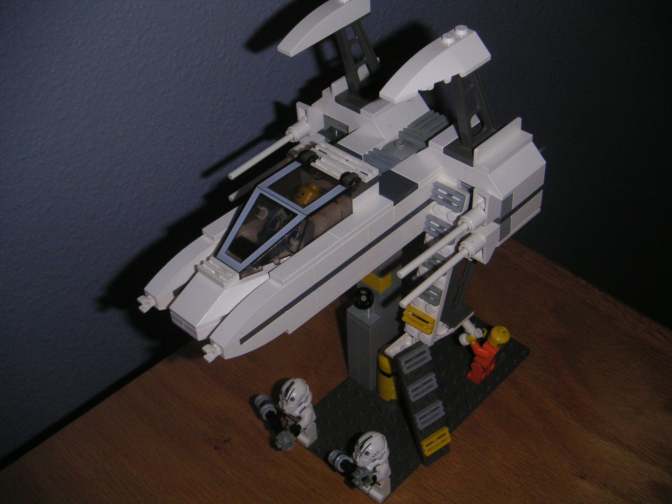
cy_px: 252
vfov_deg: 31.5
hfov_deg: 41.2
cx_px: 336
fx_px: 893
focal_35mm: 46
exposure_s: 1/45
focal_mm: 7.1
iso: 160
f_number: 6.7
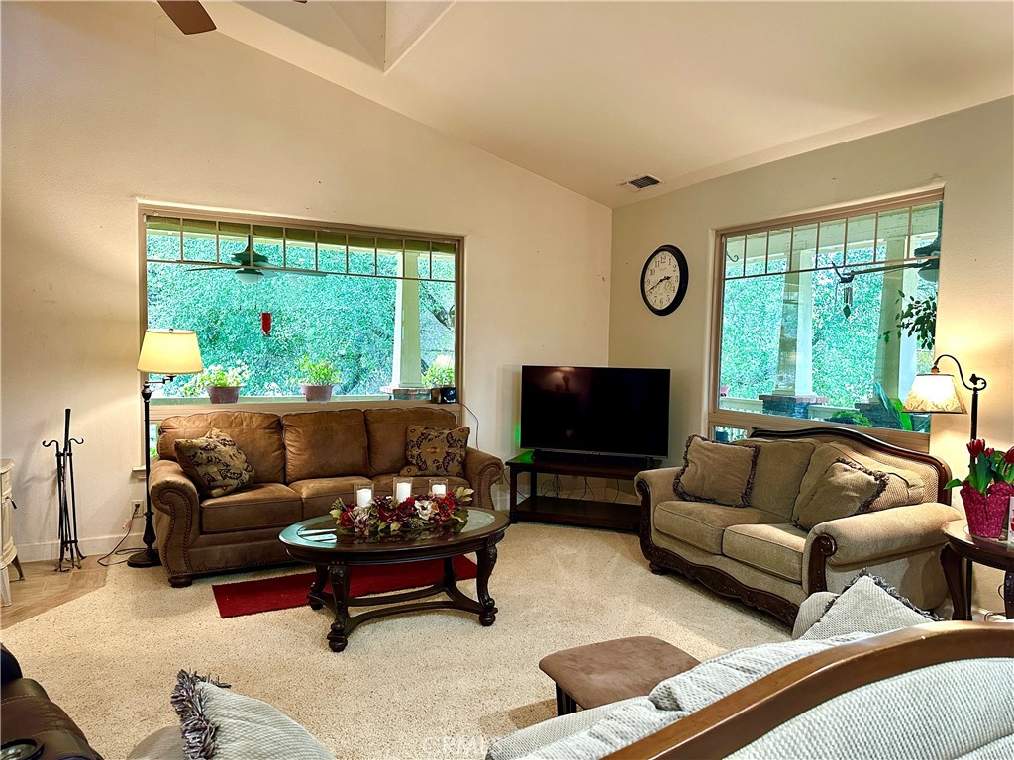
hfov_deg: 71.6
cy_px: 380
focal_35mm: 24
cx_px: 507
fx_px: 703
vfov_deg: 56.8
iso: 400
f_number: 1.78
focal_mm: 6.86
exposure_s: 1/60
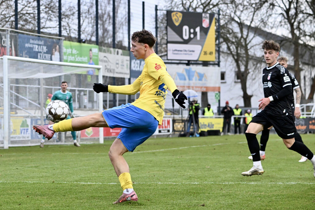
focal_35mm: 112
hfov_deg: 18.3
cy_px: 105
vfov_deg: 12.2
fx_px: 980
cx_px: 158
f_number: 4.8
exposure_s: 1/1600
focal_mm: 112
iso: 5000
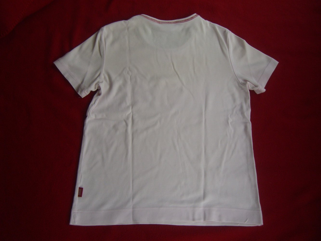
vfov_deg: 37.7
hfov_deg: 49.0
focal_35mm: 38
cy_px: 120
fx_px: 352
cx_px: 160
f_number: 2.8
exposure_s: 1/50
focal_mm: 7.9
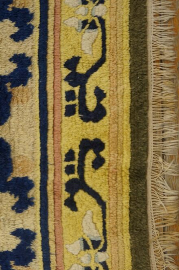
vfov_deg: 43.2
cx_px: 76
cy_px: 172
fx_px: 336
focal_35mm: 45
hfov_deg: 29.8
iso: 1600
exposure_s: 1/160
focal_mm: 22
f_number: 4
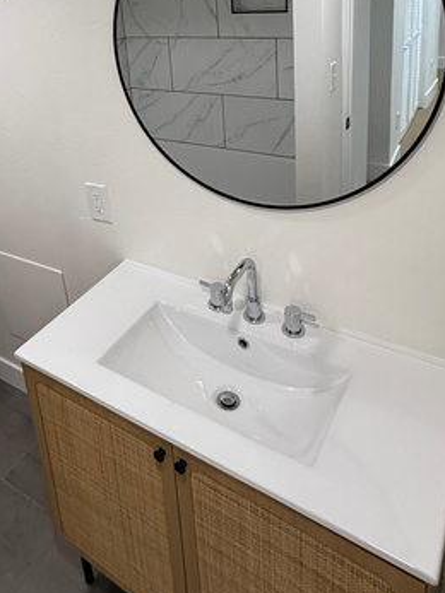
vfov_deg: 54.6
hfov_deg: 44.2
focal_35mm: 31
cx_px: 120
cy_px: 125
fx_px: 532
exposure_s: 1/120
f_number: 2.2
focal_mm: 2.22
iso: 125
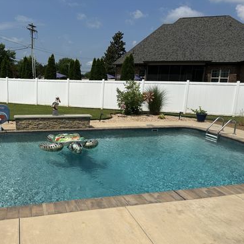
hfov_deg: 54.3
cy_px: 123
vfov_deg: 55.6
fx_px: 231
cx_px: 78
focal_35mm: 29
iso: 80
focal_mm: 6.86
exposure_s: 1/10753
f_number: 1.78
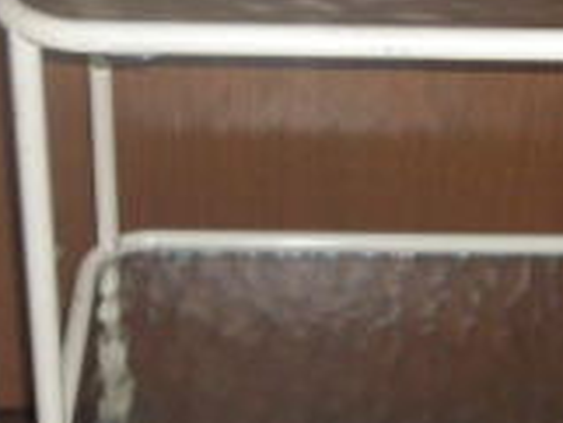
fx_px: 1807
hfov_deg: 17.6
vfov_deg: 13.4
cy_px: 196
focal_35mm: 111
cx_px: 395
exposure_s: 1/60
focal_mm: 4.9
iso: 200
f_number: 2.6
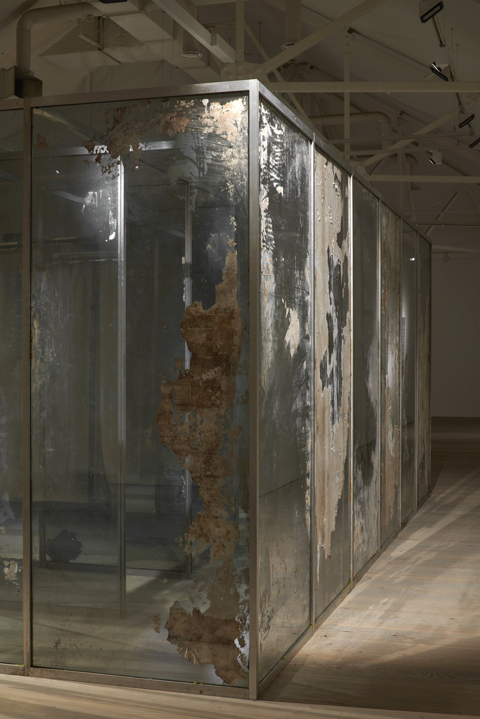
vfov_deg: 41.1
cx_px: 240
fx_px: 960
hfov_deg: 28.1
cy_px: 360
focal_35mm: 48
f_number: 11
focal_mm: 48
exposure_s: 10
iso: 125
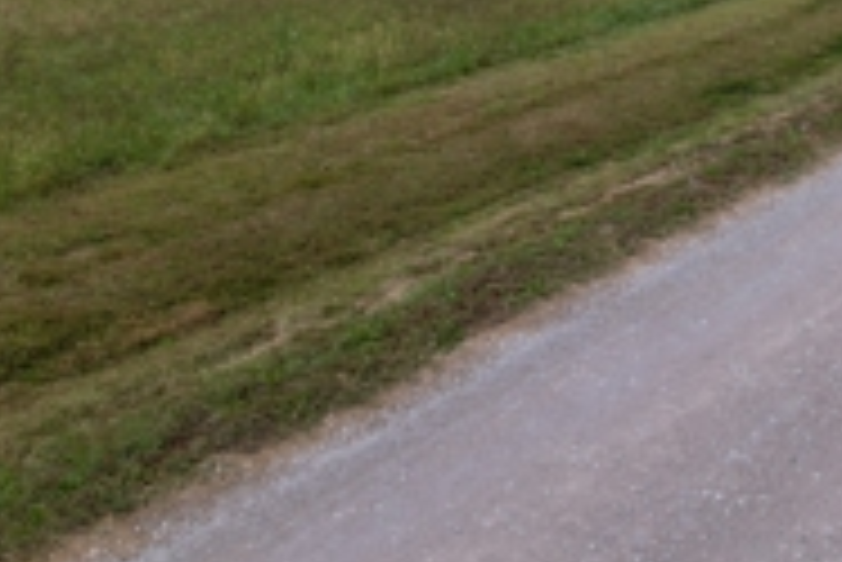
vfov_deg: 23.5
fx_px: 1241
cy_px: -103
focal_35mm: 53
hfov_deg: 36.6
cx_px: 630
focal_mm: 8.38
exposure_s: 1/80
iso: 100
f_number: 2.8
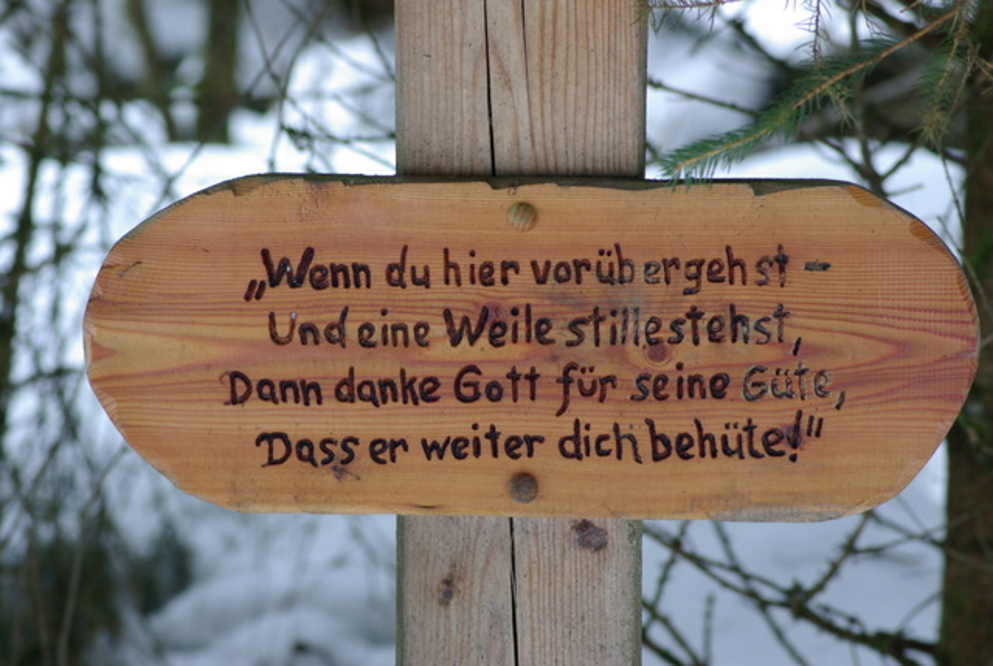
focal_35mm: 180
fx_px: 4973
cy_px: 333
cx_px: 496
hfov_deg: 11.4
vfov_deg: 7.7
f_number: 8
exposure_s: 1/15
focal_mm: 120
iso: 400
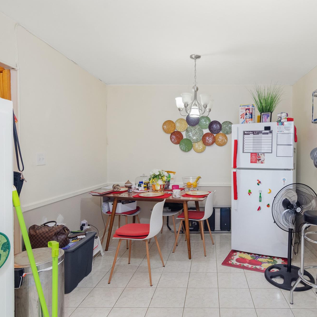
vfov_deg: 70.5
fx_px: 224
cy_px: 159
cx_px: 209
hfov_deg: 68.7
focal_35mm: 22
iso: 800
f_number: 10
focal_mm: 11
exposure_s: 1/1.25
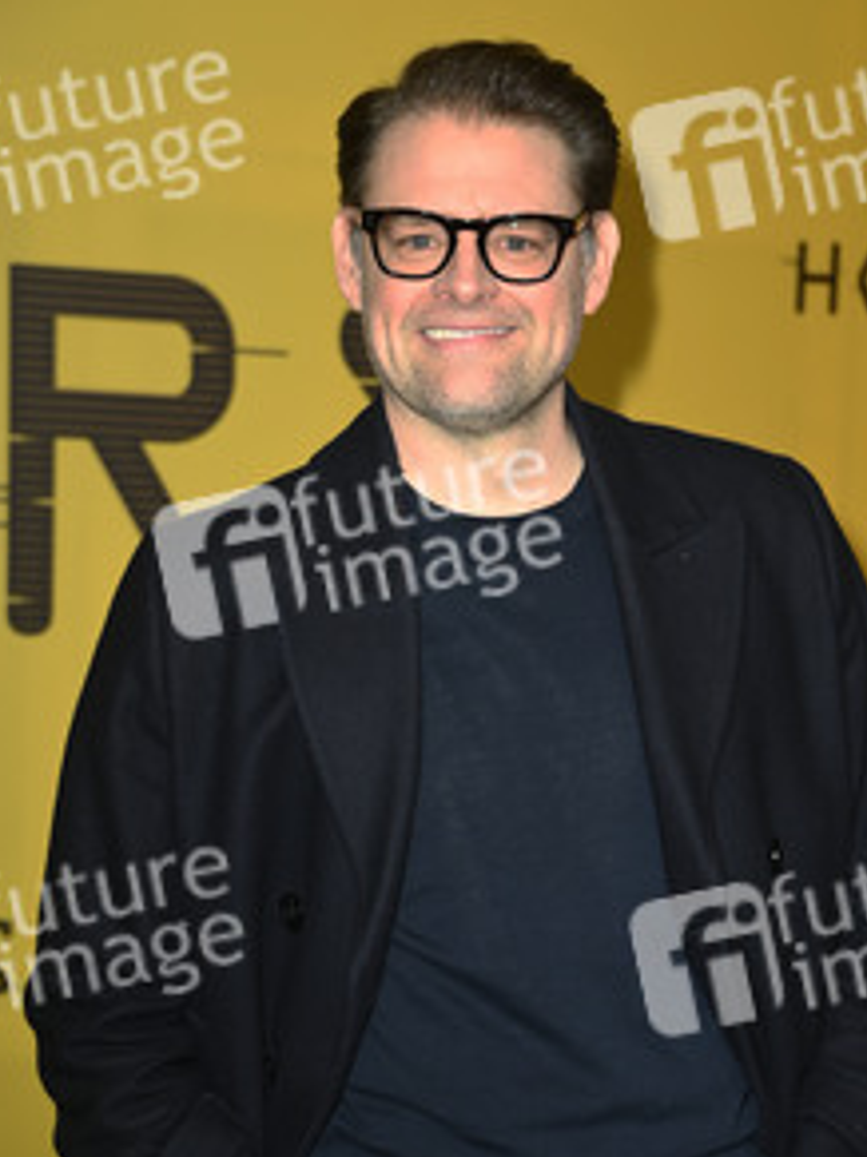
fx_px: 3977
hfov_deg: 12.4
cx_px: 473
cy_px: 744
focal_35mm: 119
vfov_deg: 16.5
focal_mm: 90
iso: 800
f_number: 5.6
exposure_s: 1/250
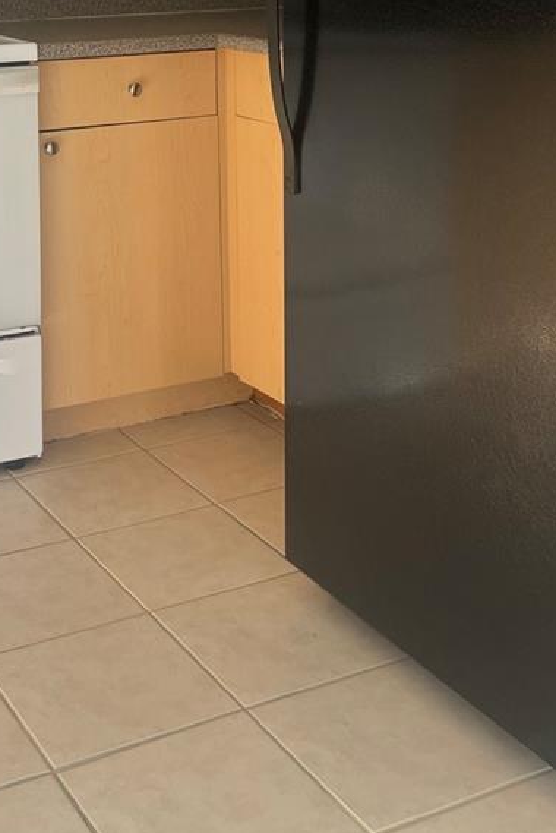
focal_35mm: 57
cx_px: 99
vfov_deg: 32.4
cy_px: 10
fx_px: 1319
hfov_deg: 23.4
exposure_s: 1/174
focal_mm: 5.1
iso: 40
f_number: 1.6
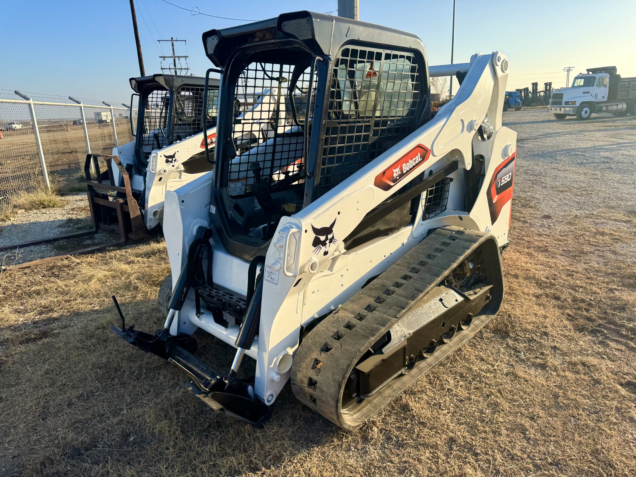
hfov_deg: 71.6
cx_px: 318
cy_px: 238
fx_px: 441
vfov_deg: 56.8
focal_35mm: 24
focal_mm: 6.76
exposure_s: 1/2331
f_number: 1.78
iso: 80
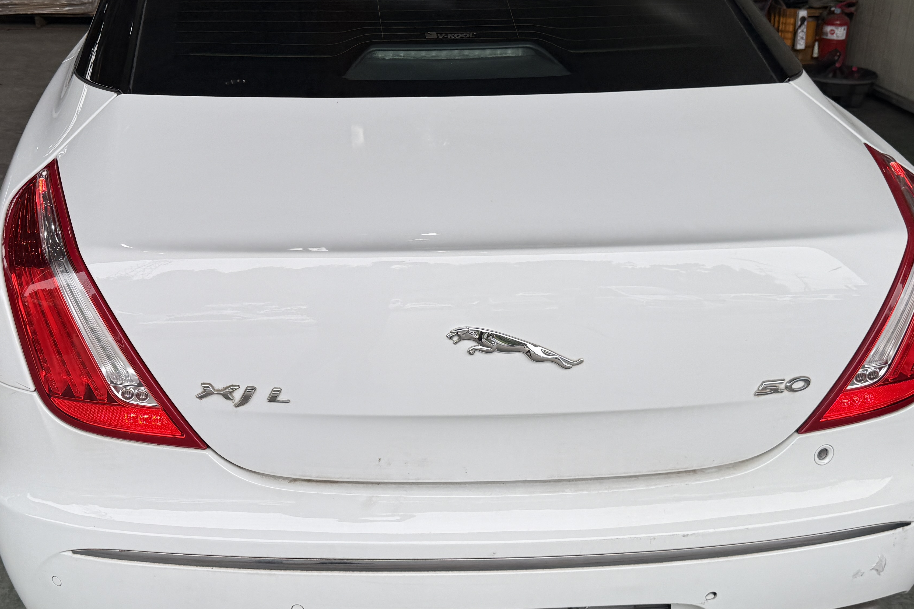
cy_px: 267
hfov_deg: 46.1
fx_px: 1066
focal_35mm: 42
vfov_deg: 31.9
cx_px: 358
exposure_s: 1/909
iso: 80
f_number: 1.78
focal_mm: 6.76
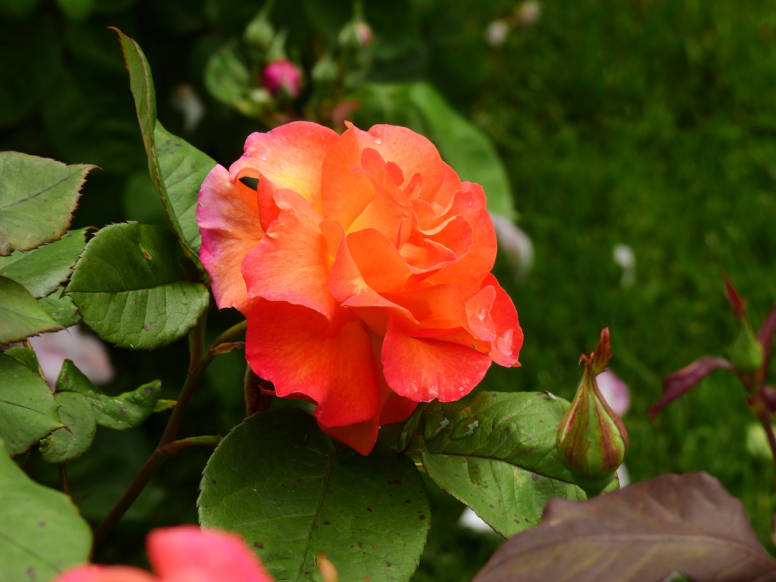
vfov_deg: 7.4
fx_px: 4483
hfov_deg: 9.9
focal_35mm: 200
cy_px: 291
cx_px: 388
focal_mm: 35.7
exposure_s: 1/500
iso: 100
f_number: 4.5
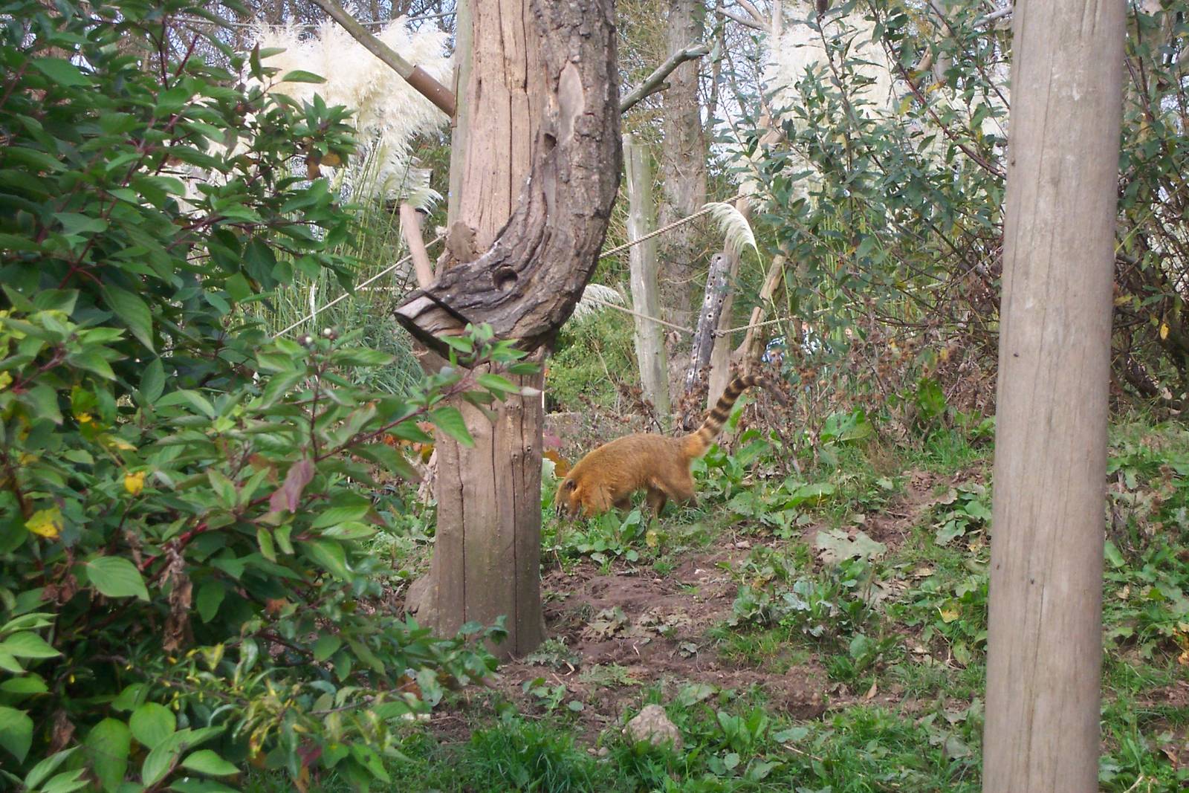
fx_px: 3468
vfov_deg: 13.0
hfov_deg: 19.5
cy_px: 396
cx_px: 594
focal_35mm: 105
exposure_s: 1/250
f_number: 4.7
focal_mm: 21.2
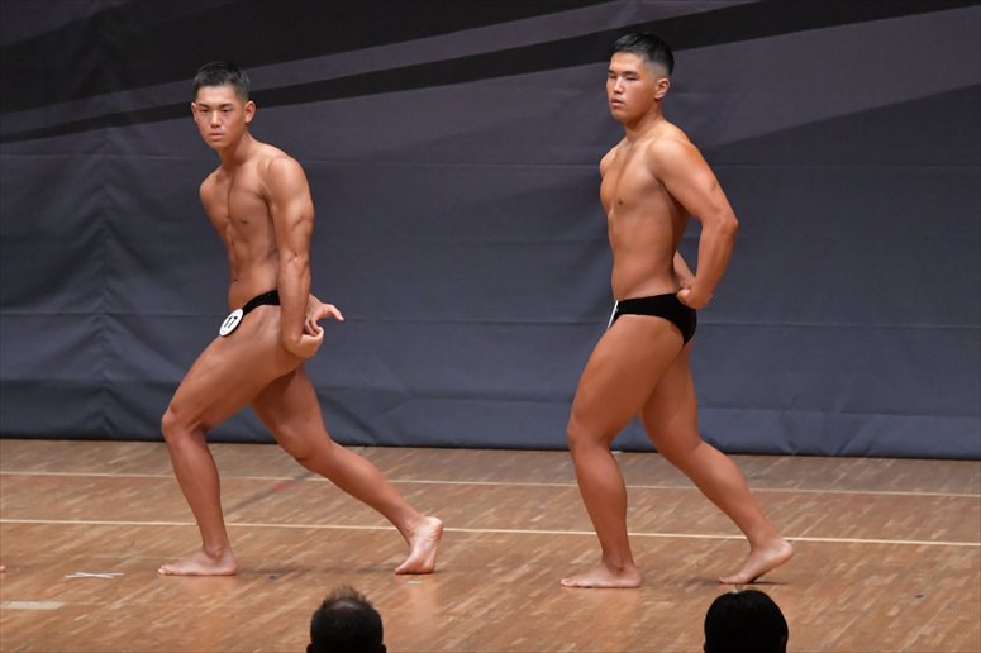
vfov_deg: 4.8
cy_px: 326
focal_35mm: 285
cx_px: 490
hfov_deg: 7.2
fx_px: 7763
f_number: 5.6
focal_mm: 190
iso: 6400
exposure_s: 1/400
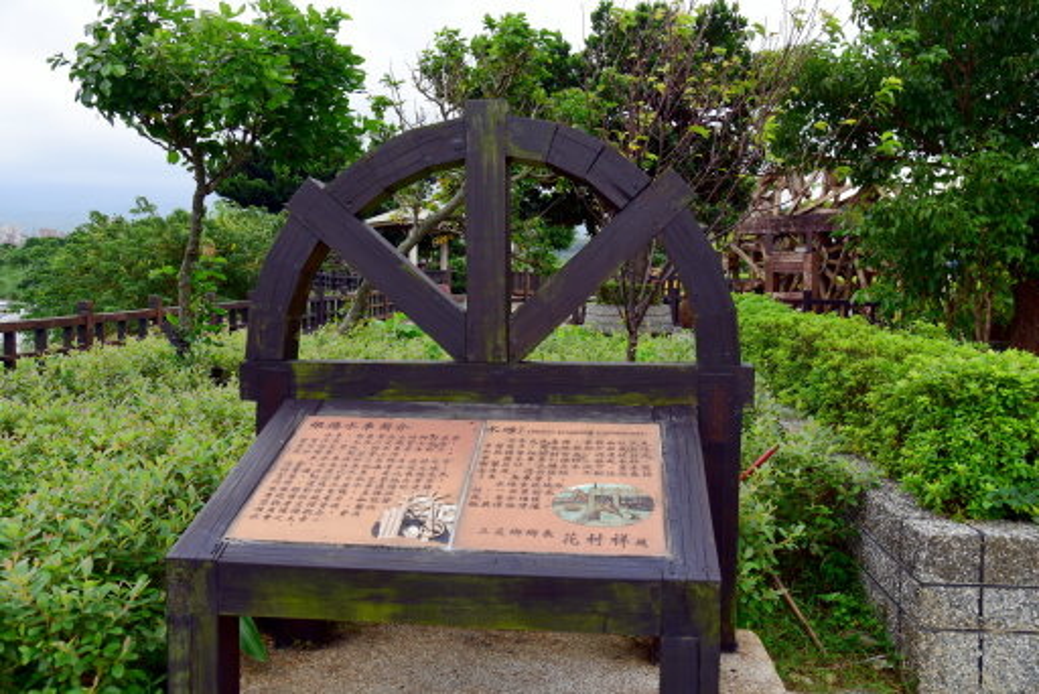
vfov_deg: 42.4
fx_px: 895
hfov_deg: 60.3
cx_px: 520
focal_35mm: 31
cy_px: 347
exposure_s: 1/100
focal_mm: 31
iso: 100
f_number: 6.3
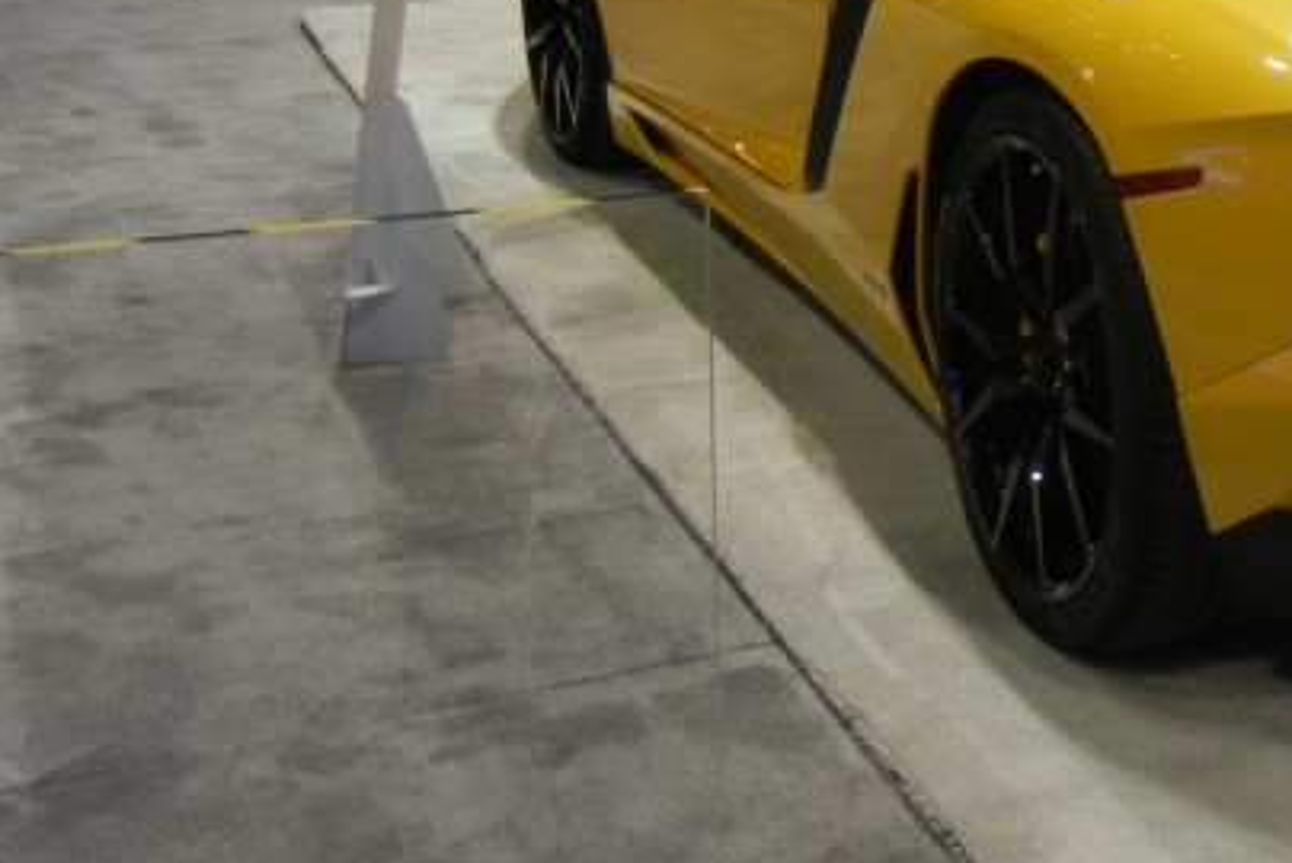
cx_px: 1477
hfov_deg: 23.8
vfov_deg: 17.0
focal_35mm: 79
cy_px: 54
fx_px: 2837
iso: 170
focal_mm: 5.4
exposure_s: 1/57.6
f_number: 3.5
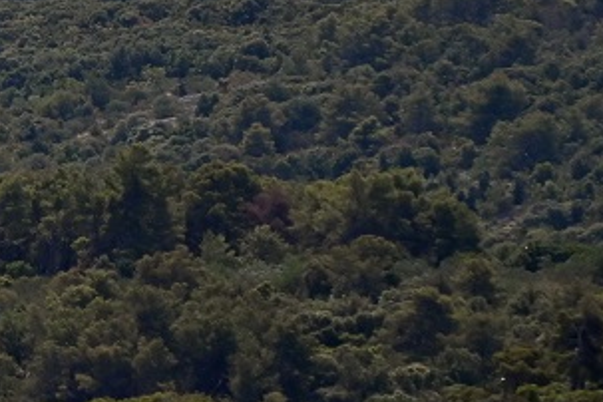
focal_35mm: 1485
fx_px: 24872
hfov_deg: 1.4
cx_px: -277
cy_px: 100
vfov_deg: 0.9
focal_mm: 300
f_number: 5.6
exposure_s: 1/3200
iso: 250
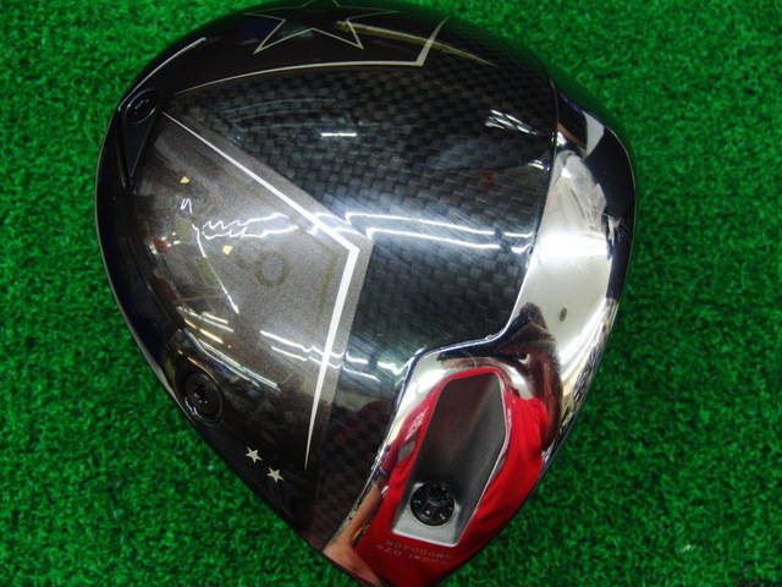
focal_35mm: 37
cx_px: 391
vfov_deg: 38.7
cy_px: 294
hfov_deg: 50.1
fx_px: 836
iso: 400
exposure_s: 1/50
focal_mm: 6.42
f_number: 3.6
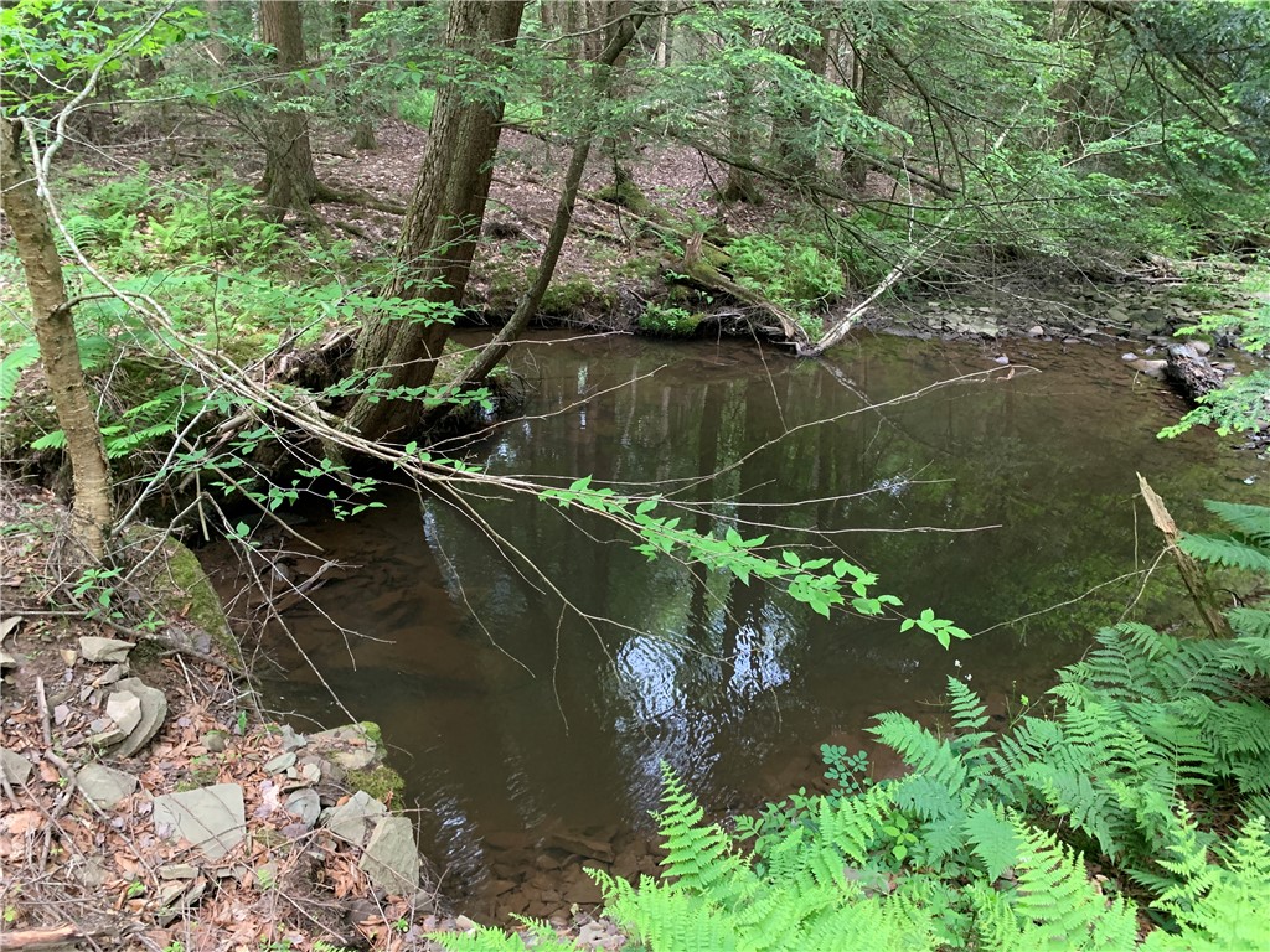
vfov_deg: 53.1
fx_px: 954
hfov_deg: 67.3
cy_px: 476
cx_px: 635
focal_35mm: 26
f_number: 1.8
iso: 400
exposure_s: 1/59
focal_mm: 4.25
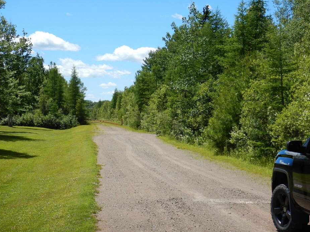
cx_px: 152
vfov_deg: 20.4
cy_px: 110
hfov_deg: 27.0
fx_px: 645
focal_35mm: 72
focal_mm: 12
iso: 125
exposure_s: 1/800
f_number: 4.5
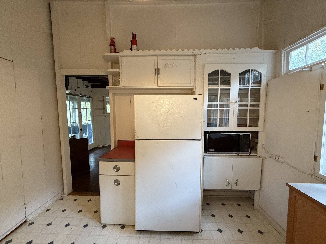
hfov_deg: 102.1
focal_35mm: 14
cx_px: 163
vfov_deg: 85.7
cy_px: 122
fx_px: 132
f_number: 2.2
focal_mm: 2.22
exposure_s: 1/60
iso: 400
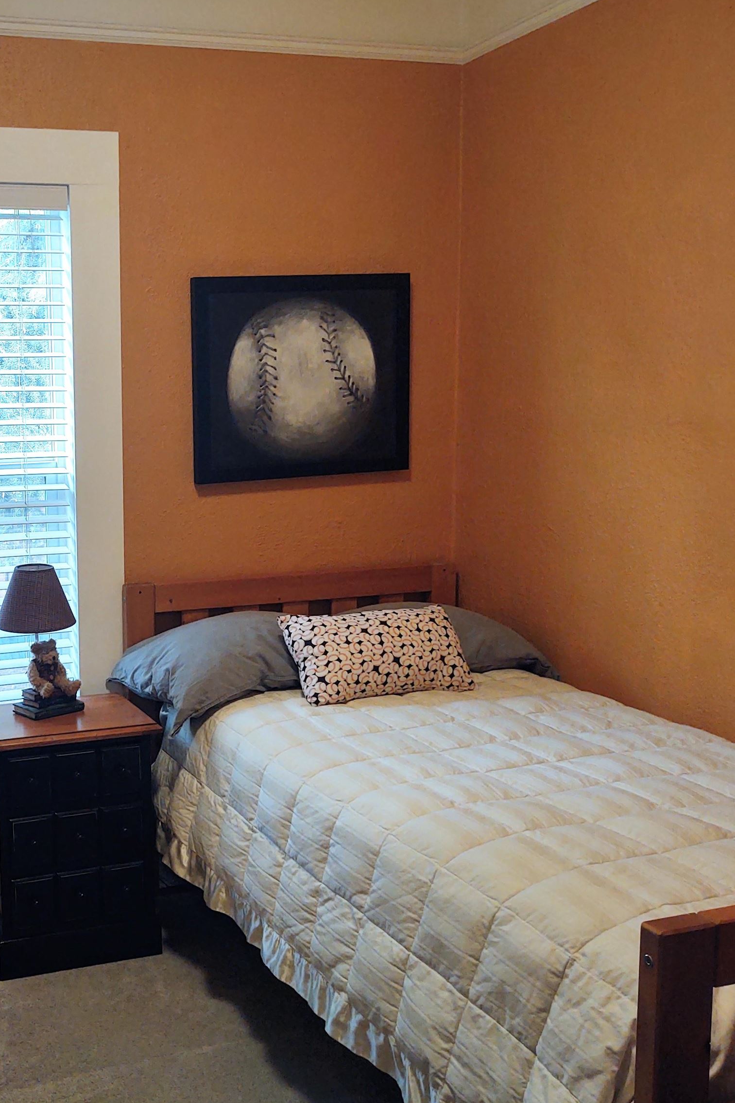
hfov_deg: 33.3
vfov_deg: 50.7
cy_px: 547
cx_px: 82
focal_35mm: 38
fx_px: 1164
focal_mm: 4.75
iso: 160
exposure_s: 1/120
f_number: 1.7
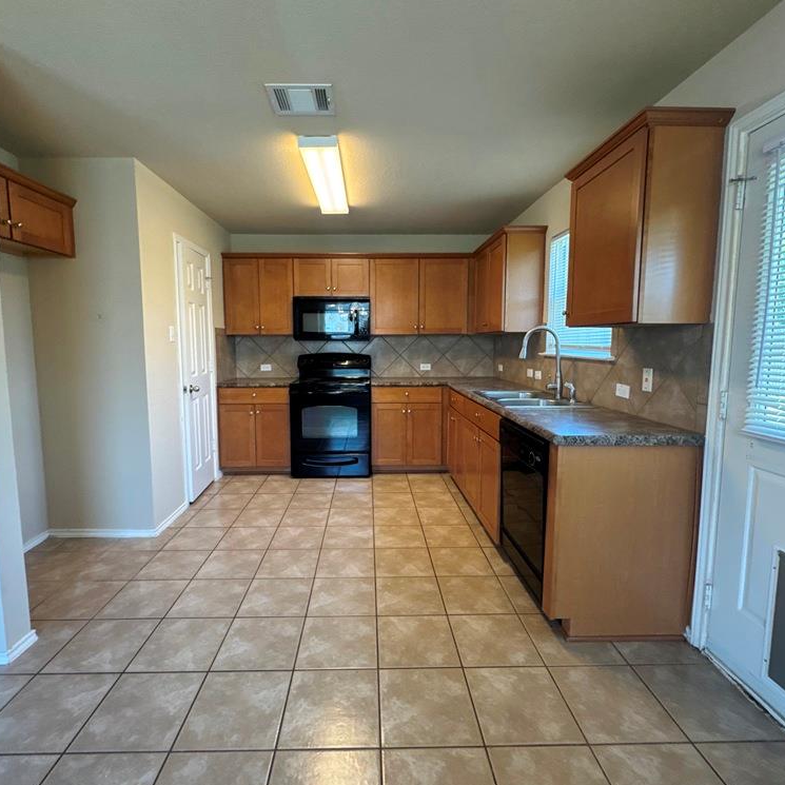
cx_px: 375
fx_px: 436
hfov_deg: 83.9
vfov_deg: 84.0
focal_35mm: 17
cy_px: 388
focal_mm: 2.22
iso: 320
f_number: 2.2
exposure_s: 1/120
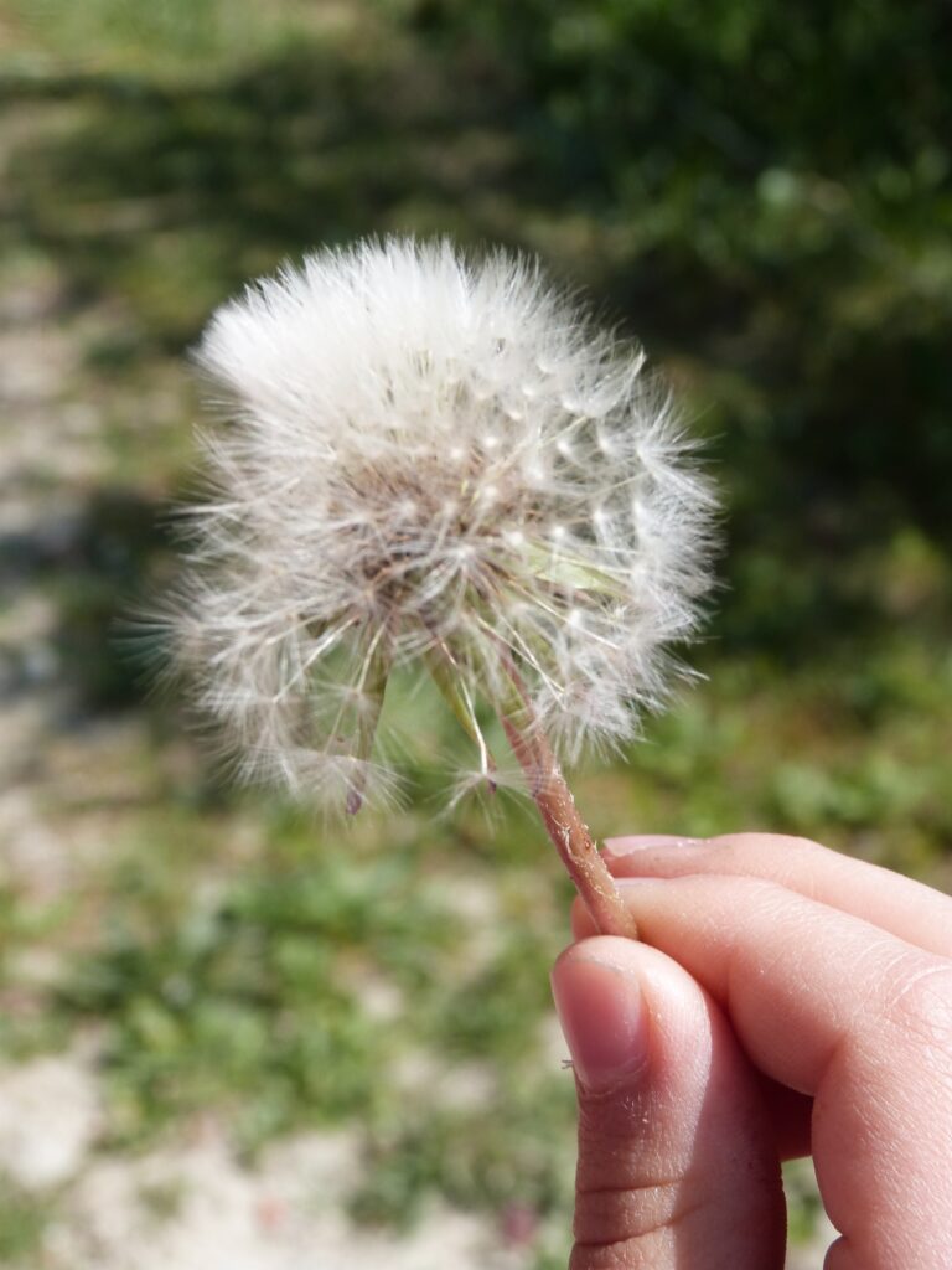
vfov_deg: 25.0
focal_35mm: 78
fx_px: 2860
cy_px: 635
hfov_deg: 18.9
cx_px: 476
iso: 100
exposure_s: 1/400
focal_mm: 14.1
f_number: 5.6
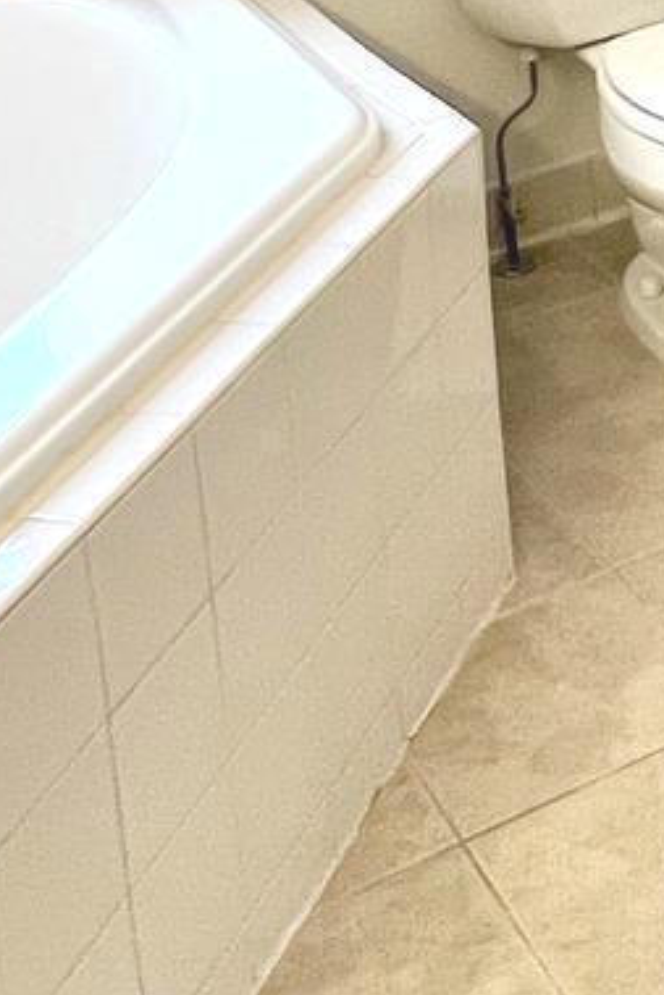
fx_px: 2018
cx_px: 932
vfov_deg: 23.9
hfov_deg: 17.2
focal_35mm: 73
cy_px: -347
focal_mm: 1.57
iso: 125
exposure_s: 1/120
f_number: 1.8
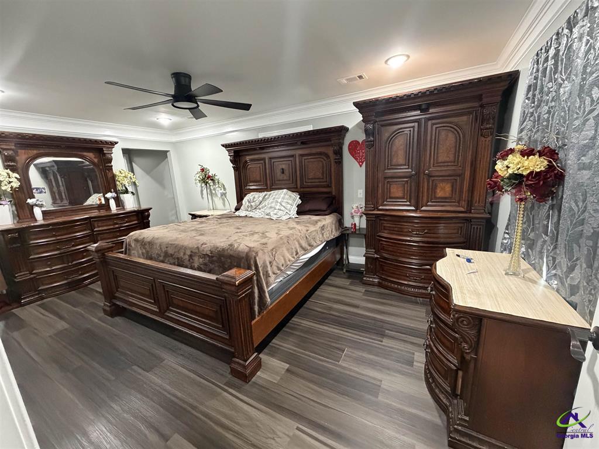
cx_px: 300
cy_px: 224
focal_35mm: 14
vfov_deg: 85.7
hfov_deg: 102.1
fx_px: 242
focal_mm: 2.22
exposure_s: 1/60
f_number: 2.2
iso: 800
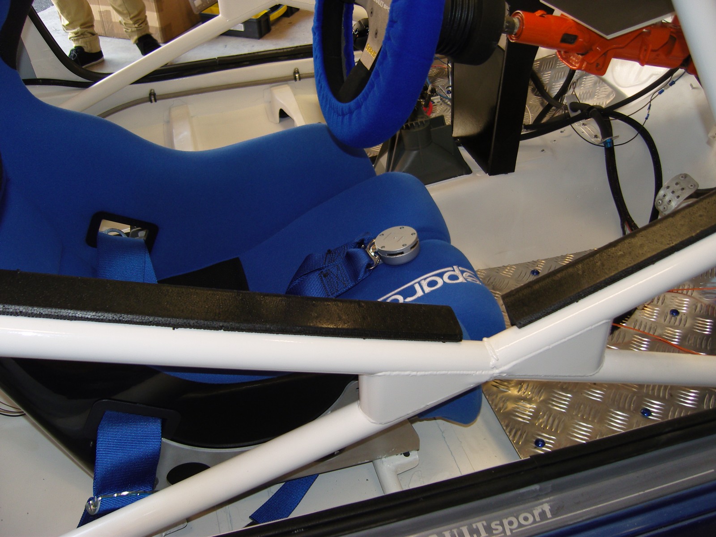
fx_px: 703
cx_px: 358
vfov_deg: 41.8
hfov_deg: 54.0
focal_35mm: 34
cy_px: 268
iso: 100
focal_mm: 7.3
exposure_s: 1/40
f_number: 2.8
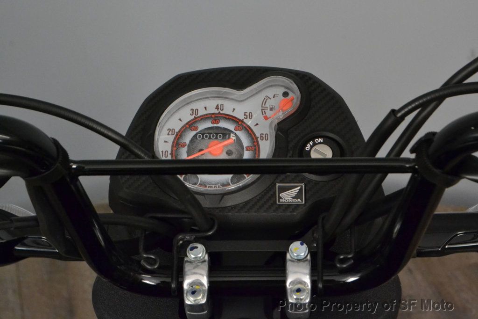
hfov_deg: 24.6
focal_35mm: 82
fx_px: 1095
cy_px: 160
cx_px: 239
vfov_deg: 16.5
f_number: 11
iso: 3200
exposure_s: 1/60
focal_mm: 55
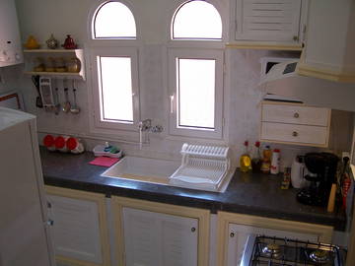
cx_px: 178
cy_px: 133
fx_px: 390
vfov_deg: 37.7
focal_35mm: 38
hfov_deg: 49.0
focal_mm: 6.3
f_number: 2.8
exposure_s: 1/45
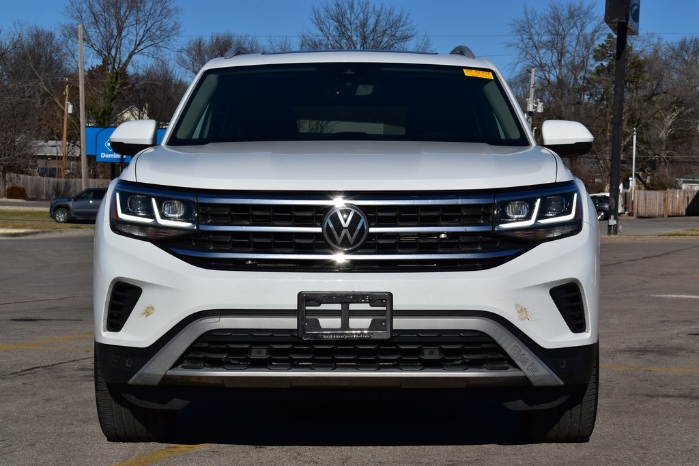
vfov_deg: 16.6
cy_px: 233
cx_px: 350
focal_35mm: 82
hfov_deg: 24.6
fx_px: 1602
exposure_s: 1/640
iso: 200
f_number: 11
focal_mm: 55
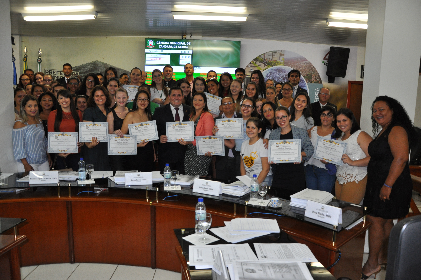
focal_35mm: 27
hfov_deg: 67.4
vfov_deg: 47.8
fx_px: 315
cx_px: 210
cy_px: 140
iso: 800
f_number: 3.5
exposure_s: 1/100
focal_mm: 18
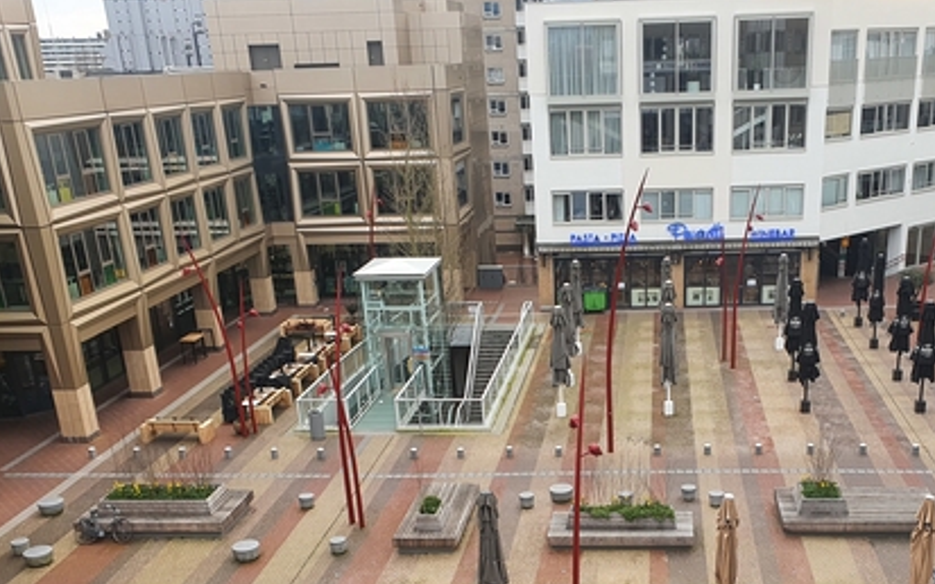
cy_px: 493
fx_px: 1019
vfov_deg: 30.9
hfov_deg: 48.8
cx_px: 589
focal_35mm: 40
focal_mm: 4.32
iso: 50
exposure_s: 1/100
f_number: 2.4
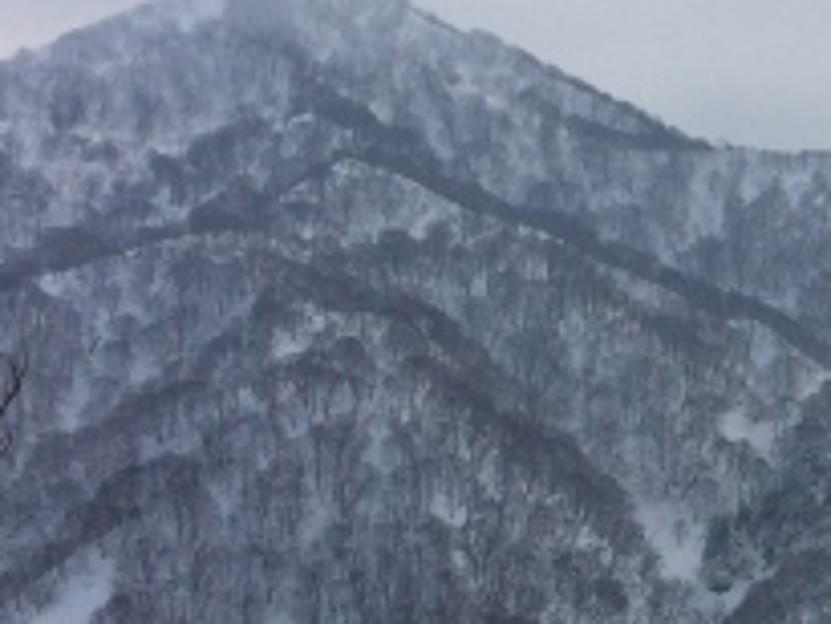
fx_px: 2810
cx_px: 1249
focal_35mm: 117
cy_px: 288
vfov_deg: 12.7
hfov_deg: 15.5
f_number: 2.2
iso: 32
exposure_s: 1/4566
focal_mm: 4.12
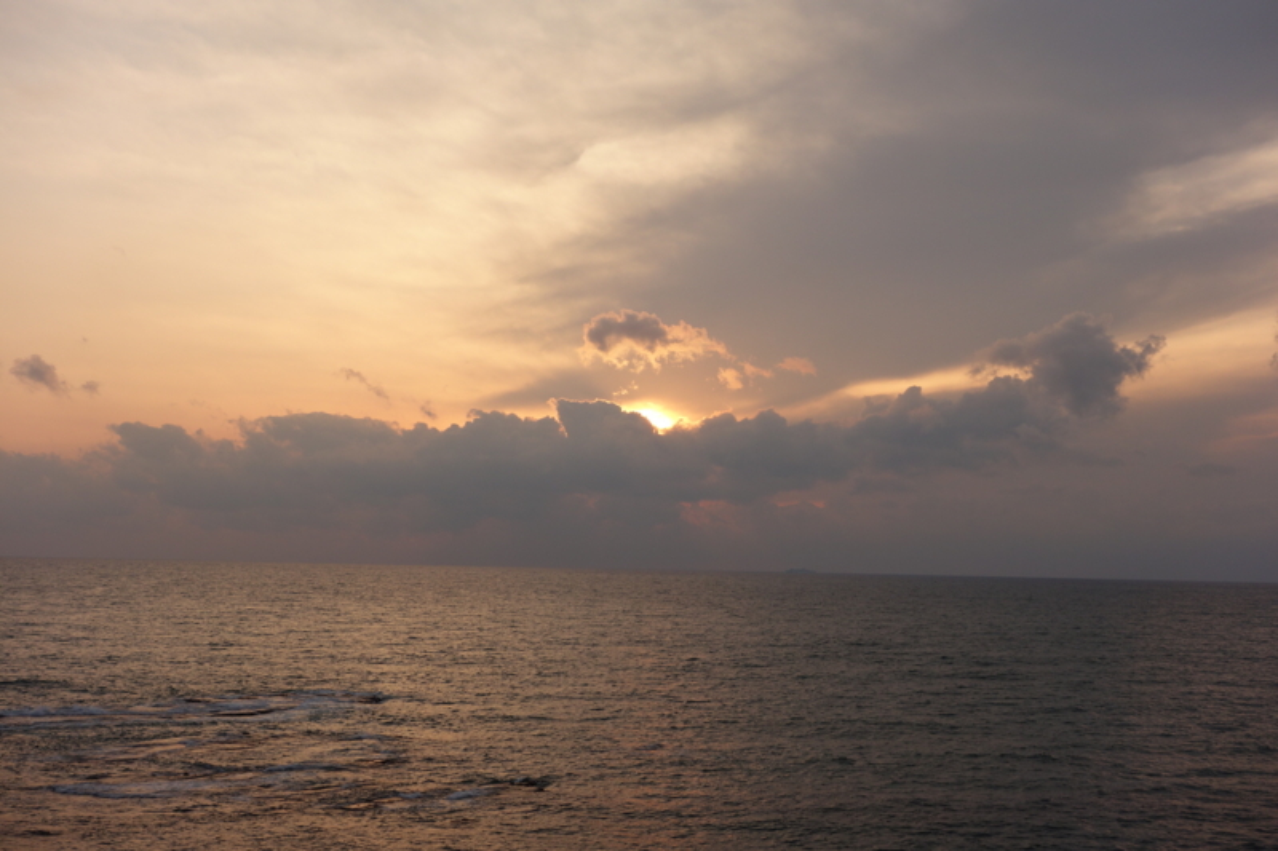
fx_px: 1597
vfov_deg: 29.9
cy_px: 426
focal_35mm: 45
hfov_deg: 43.6
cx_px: 639
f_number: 5.6
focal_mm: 16.78
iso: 125
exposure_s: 1/250
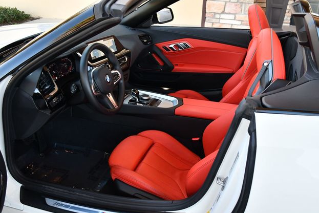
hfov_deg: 51.9
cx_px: 156
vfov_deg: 36.0
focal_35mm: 37
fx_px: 328
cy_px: 108
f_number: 3.5
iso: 400
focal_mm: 18
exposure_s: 1/250
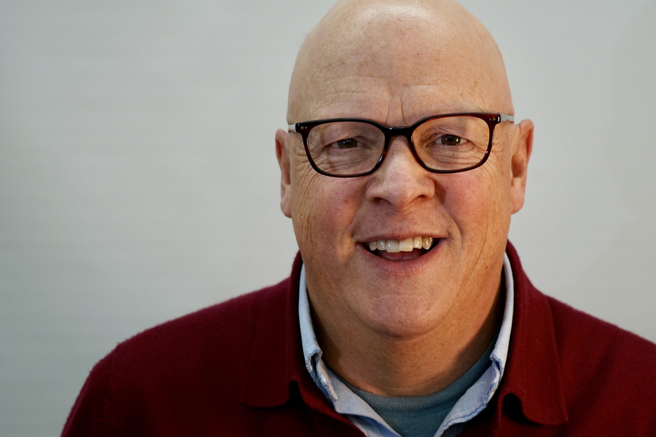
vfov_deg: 16.9
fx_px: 1476
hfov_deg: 25.0
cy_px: 217
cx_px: 379
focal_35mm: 81
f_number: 5.6
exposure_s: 1/80
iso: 500
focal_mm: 69
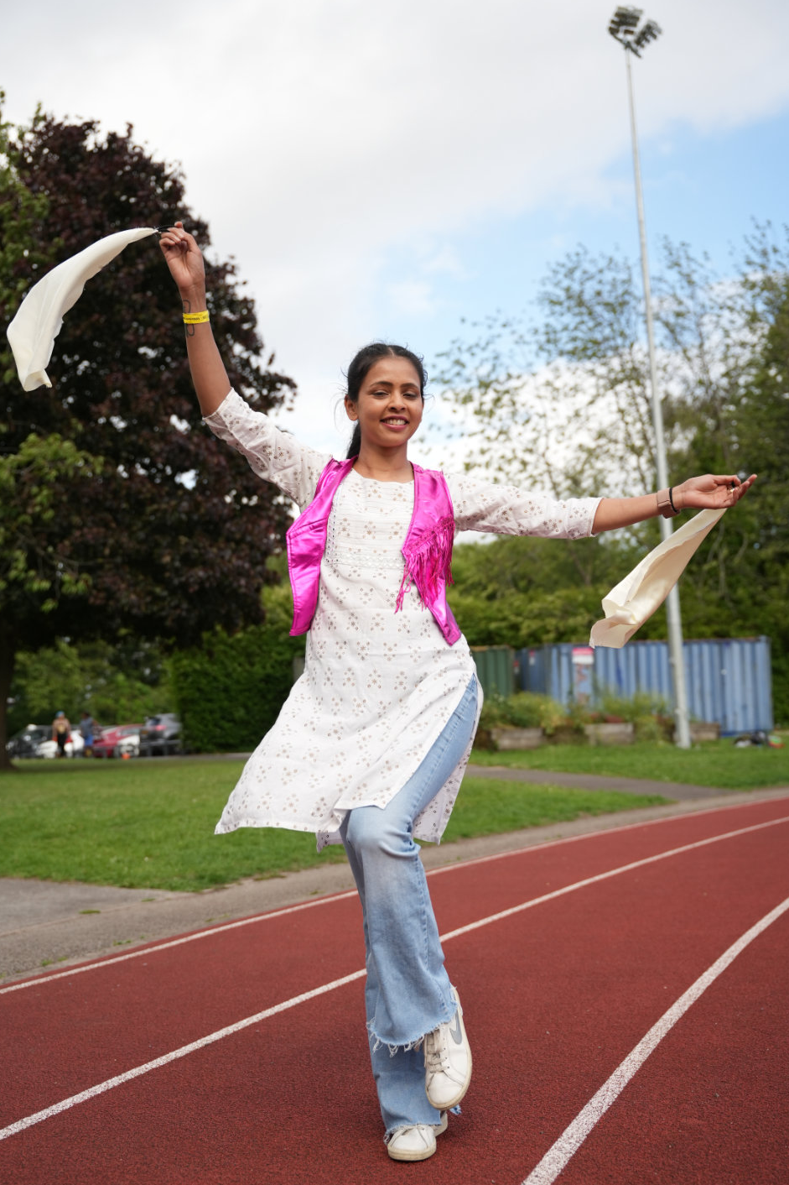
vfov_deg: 50.3
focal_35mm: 38
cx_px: 369
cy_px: 639
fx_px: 1260
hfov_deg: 34.8
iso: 250
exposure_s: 1/1600
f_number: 2.8
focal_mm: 35.3
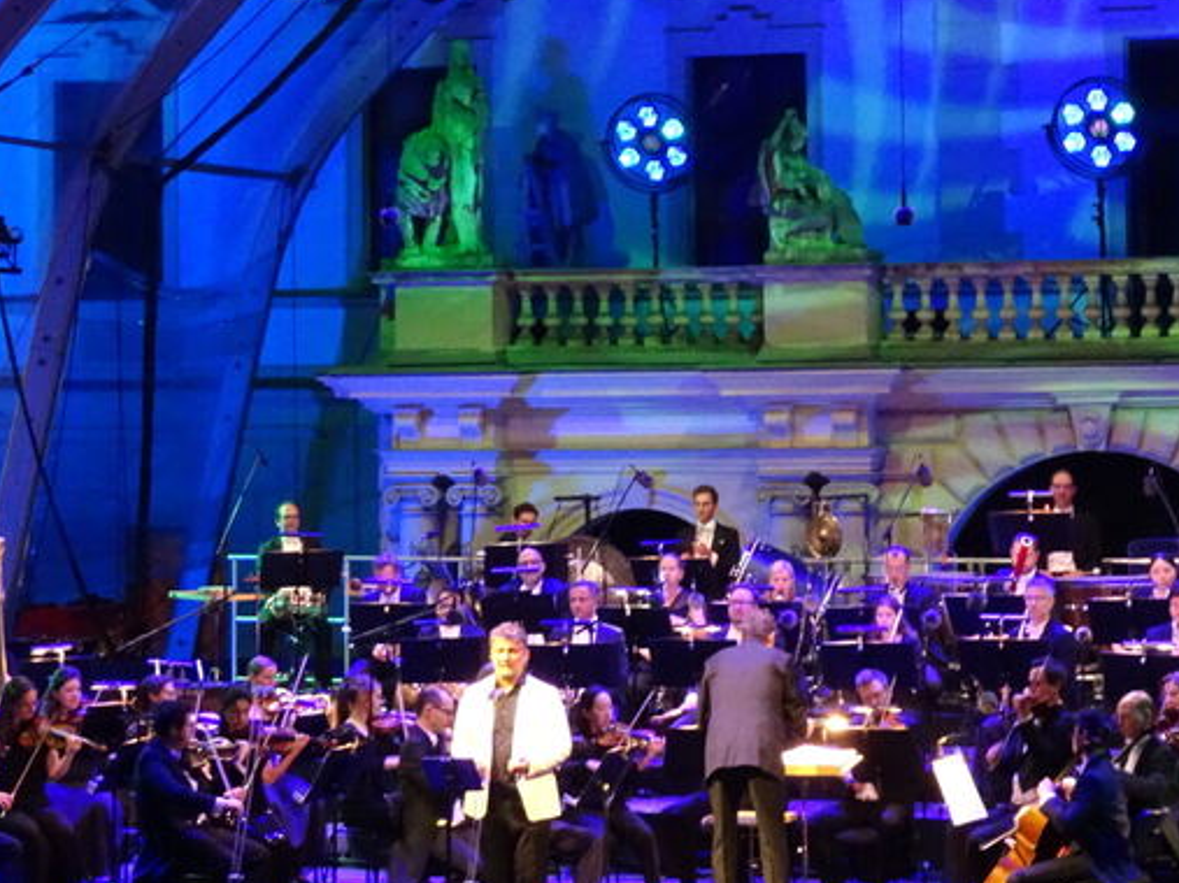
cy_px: 95
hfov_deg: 16.1
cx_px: 731
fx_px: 4154
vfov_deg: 12.1
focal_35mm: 122
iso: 800
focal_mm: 9.87
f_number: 4.5
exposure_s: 1/20
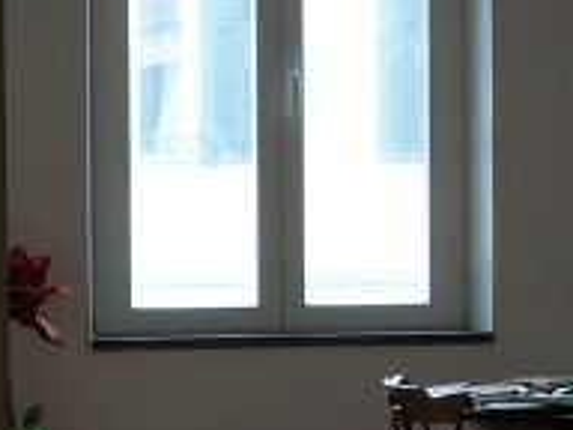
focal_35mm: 187
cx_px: -93
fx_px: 3095
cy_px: 570
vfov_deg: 7.8
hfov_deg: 10.4
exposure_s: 1/100
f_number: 3.1
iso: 80
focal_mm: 6.3
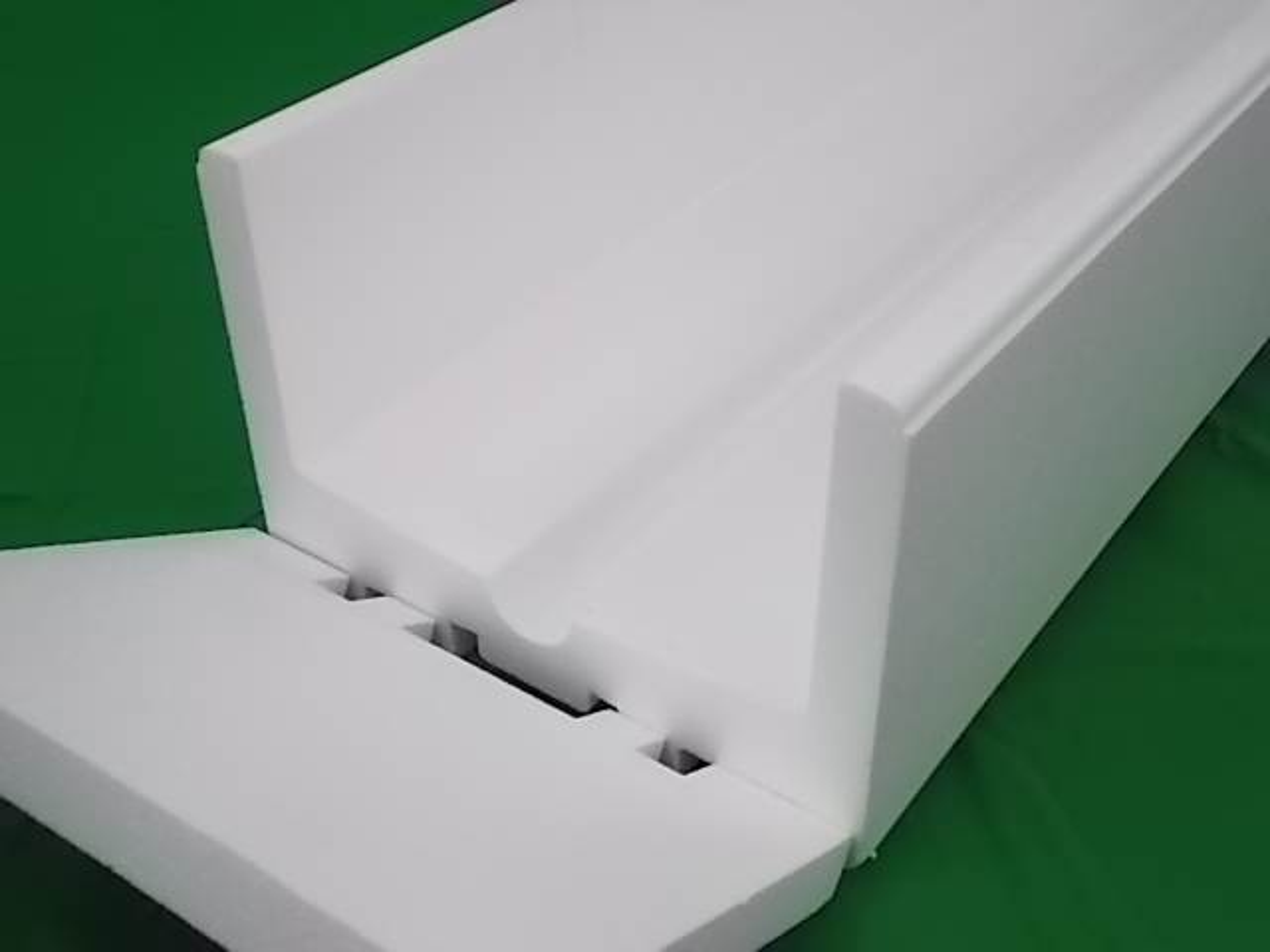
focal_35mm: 44
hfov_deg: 42.9
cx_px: 635
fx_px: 1614
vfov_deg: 32.9
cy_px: 476
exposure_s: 1/200
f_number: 4.2
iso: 400
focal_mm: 7.9
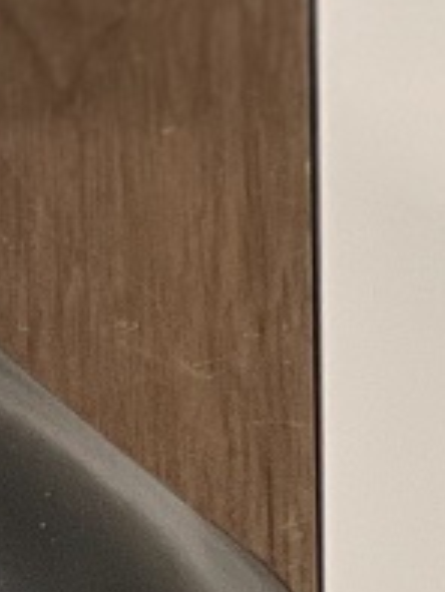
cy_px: 325
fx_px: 9640
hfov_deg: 2.6
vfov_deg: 3.5
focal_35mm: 563
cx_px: -1070
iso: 200
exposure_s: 1/100
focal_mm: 9
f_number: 2.8
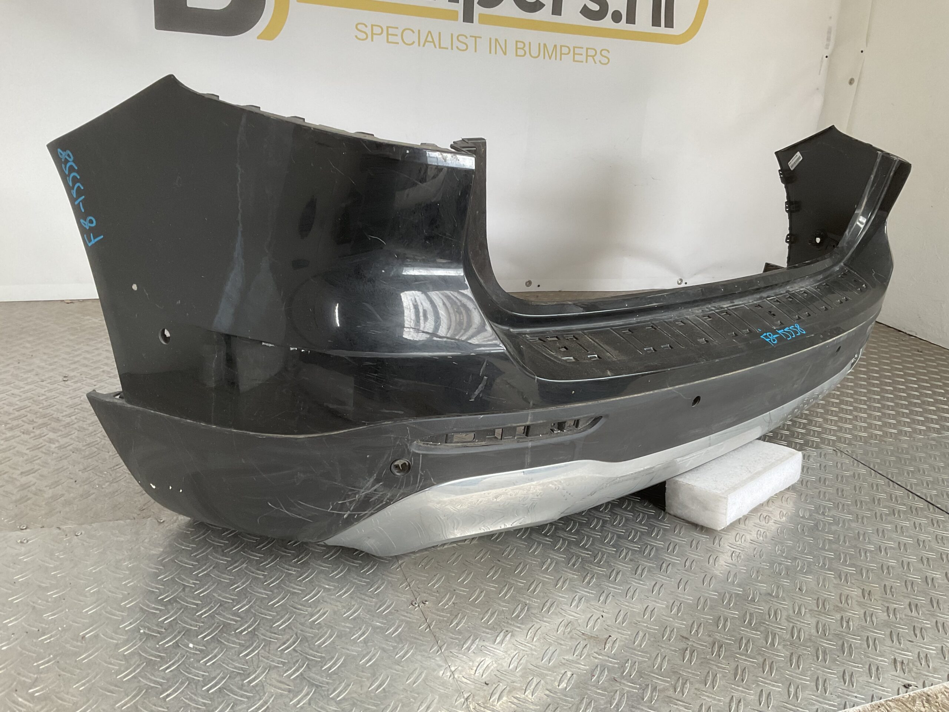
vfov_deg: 48.2
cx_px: 474
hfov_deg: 61.7
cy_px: 356
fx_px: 795
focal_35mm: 29
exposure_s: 1/120
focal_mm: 3
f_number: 1.8
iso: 50
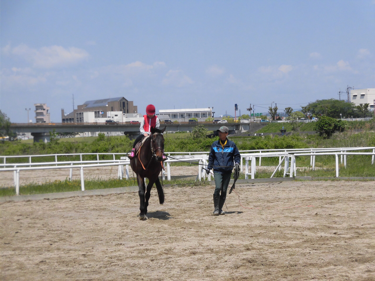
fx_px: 975
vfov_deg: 16.4
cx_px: 188
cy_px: 140
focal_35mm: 90
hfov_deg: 21.8
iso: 100
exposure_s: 1/160
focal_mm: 16.15
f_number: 11.8
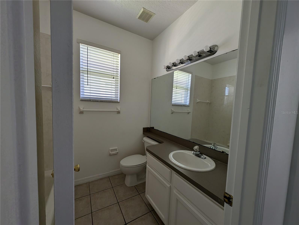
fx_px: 104
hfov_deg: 110.5
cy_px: 112
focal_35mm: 12
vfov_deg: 94.6
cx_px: 150
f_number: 1.95
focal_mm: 2.23
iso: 47
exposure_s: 1/52.7
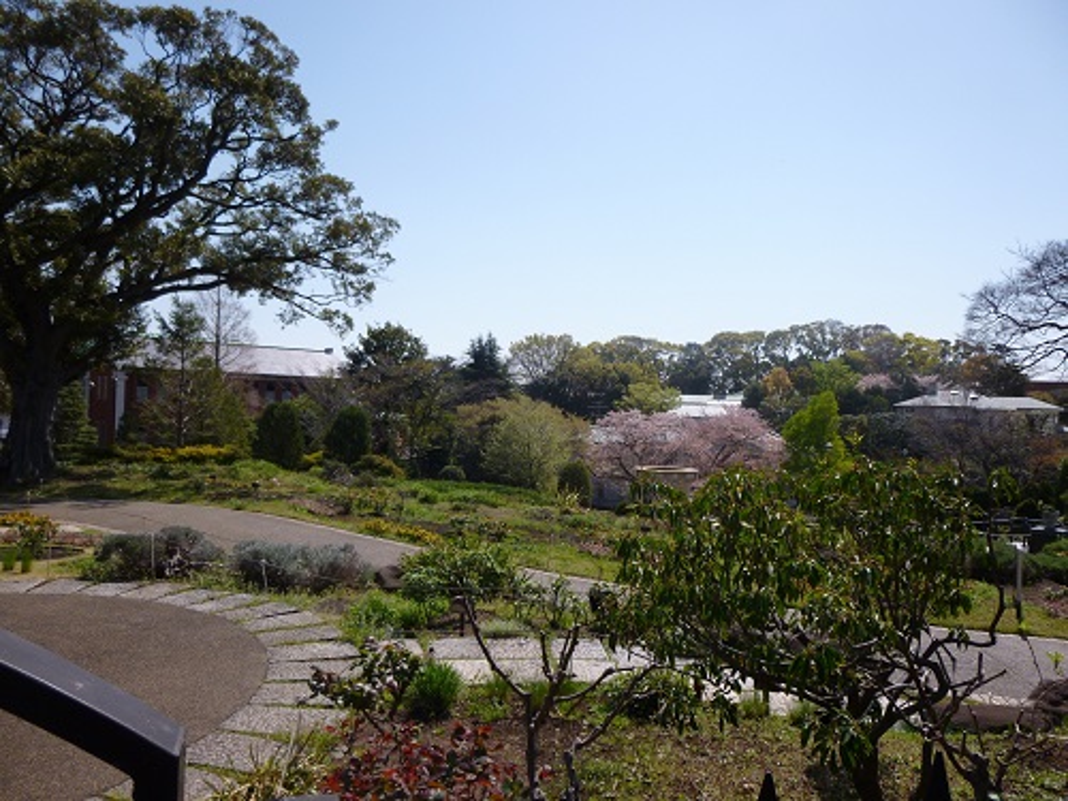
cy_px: 400
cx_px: 534
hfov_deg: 69.4
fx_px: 771
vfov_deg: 54.9
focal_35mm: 25
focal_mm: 4.5
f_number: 3.1
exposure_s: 1/1000
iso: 100
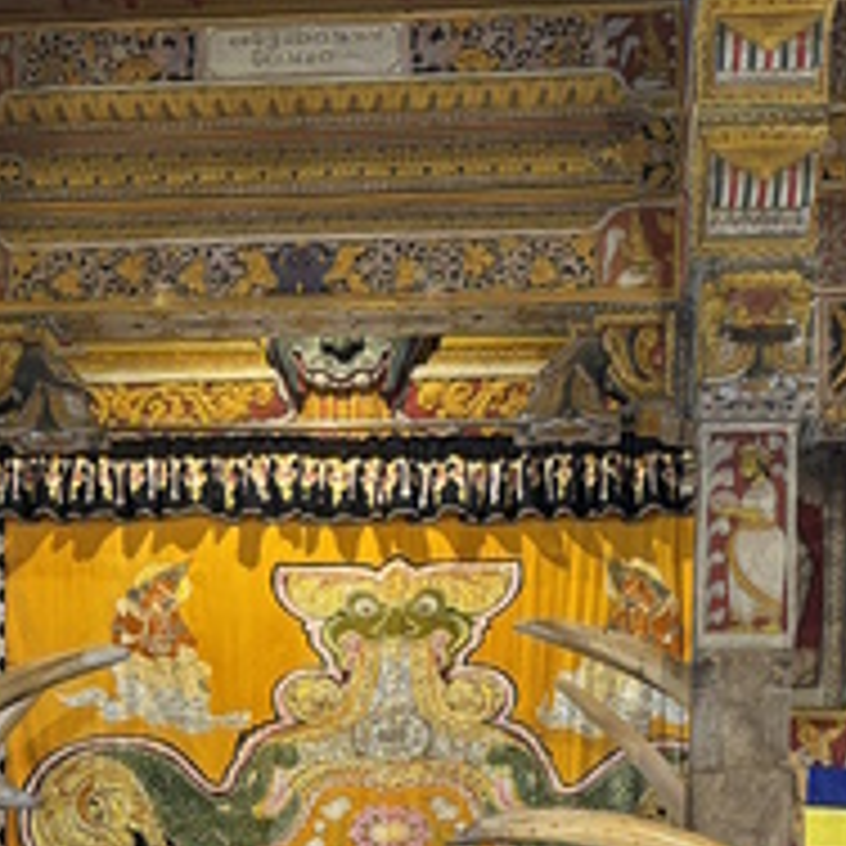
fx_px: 2710
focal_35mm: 98
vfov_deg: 16.8
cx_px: 176
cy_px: 1094
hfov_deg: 17.6
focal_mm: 5.96
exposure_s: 1/50
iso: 320
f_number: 1.6
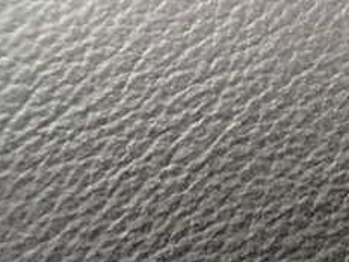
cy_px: 195
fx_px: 786
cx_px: 431
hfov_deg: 22.8
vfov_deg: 18.8
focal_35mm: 78
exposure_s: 1/10
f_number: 2.3
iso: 1600
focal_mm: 5.4
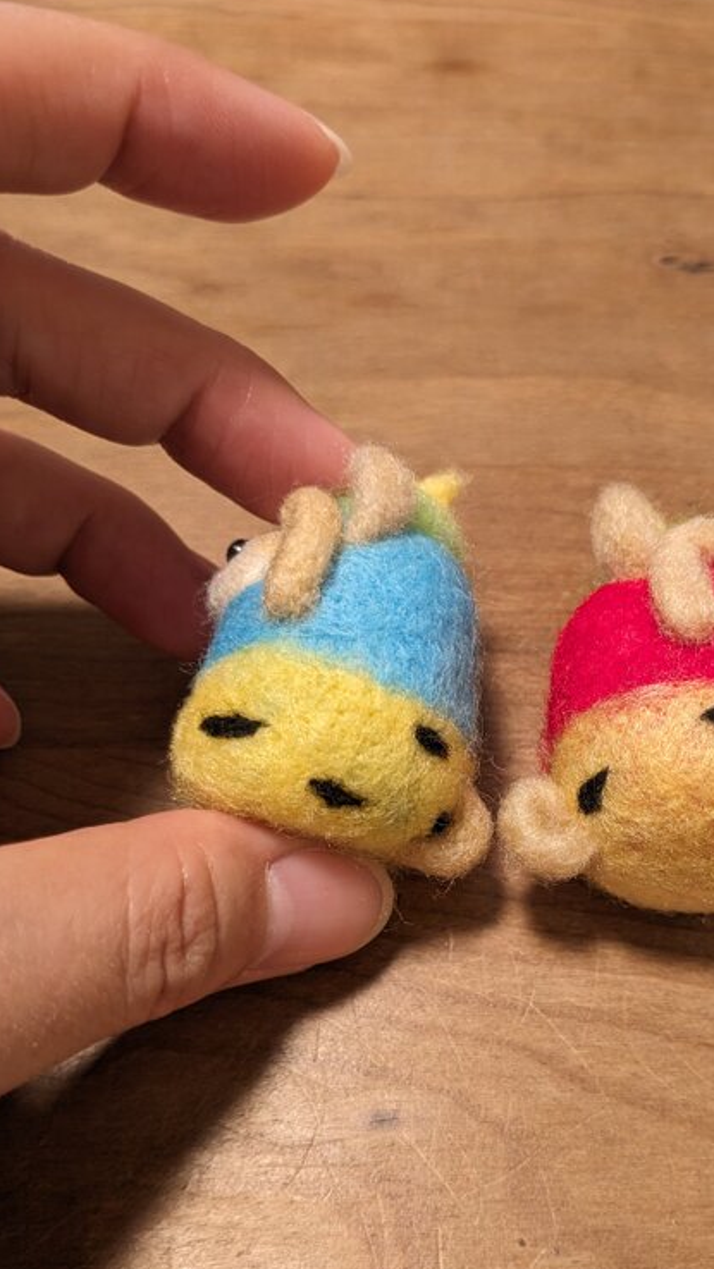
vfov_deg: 57.9
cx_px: 480
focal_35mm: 34
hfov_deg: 34.3
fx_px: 1145
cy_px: 708
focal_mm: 4.38
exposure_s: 1/24
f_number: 1.73
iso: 109
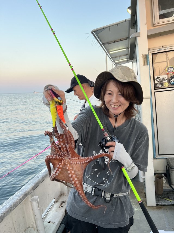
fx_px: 174
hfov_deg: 53.0
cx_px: 87
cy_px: 116
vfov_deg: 67.3
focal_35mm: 26
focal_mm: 5.7
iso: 40
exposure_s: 1/183
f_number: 1.5
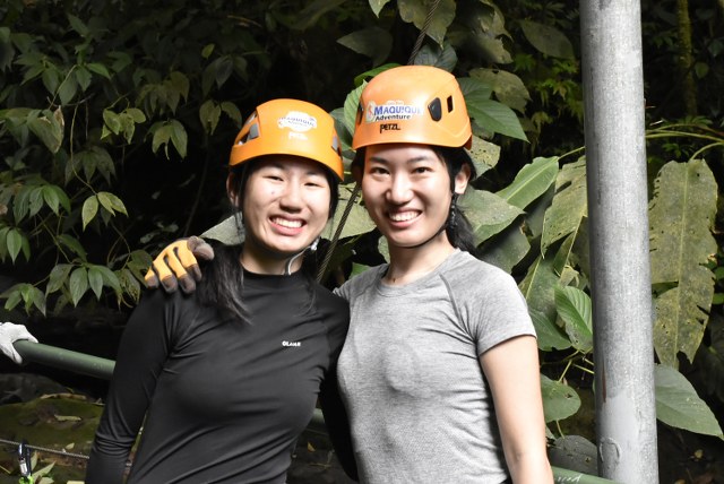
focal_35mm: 75
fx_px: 1510
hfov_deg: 27.0
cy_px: 242
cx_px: 362
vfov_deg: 18.2
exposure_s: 1/200
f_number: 9
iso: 2500
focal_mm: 50
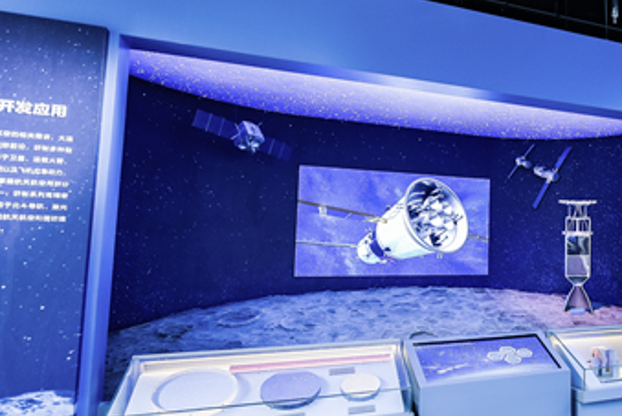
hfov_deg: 47.3
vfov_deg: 40.1
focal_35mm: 33
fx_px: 571
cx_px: 626
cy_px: 214
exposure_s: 1/40
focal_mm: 14
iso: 100
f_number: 2.8
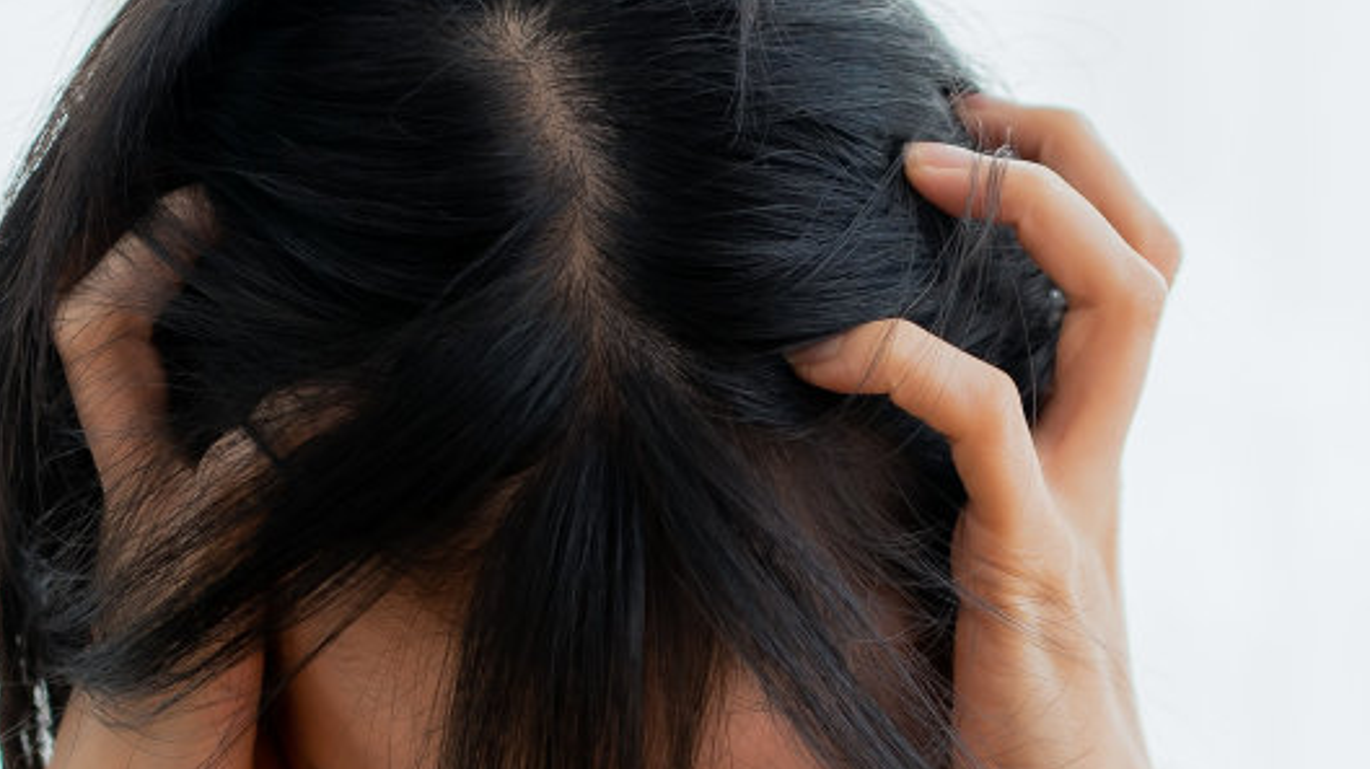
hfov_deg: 19.1
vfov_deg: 10.6
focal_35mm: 111
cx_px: 1127
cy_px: 1019
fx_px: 4030
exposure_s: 1/320
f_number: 2.2
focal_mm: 35
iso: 100
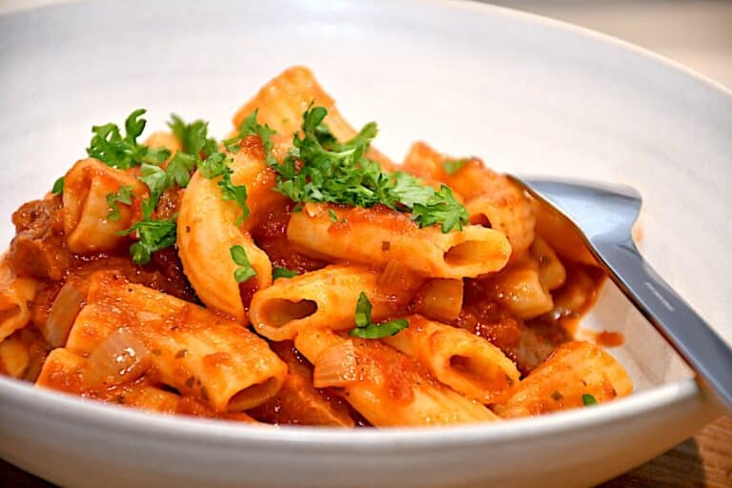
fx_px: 4270
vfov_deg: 6.5
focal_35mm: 210
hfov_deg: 9.8
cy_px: 244
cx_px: 366
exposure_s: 1/60
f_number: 5.6
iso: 1000
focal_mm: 140
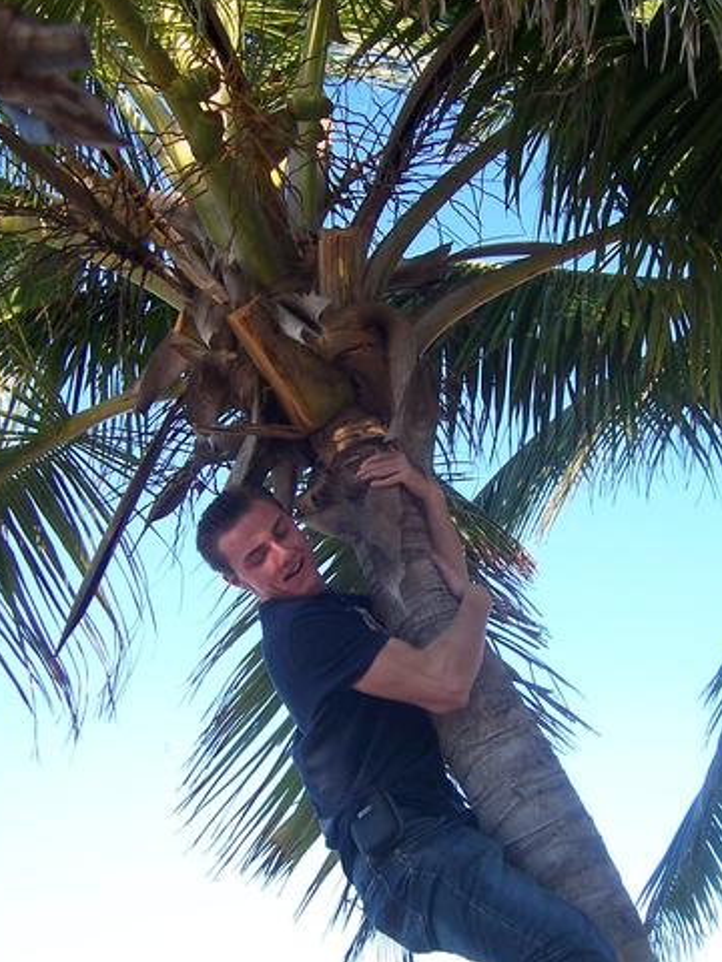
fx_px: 1335
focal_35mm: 48
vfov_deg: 39.7
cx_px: 453
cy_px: 499
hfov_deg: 30.1
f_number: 3
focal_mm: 6
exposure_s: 1/350
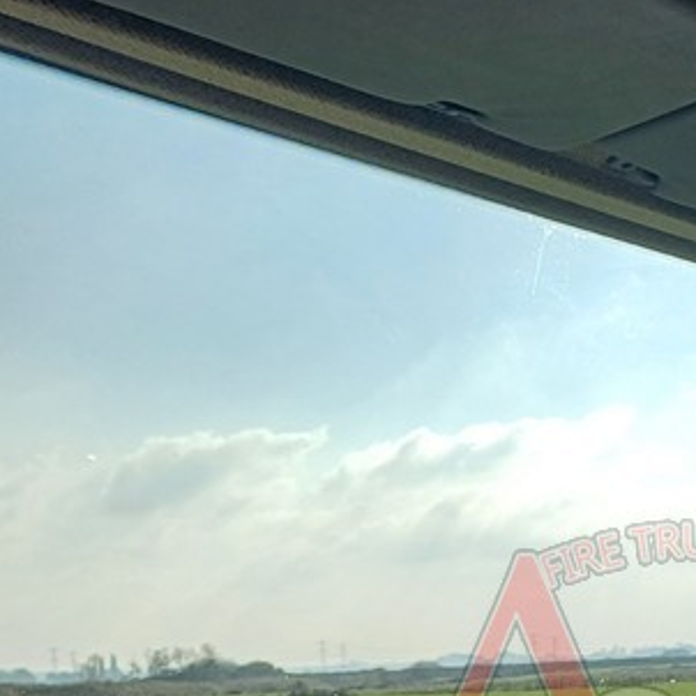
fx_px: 1706
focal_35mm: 75
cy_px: 786
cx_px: 682
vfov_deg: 21.7
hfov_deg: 22.3
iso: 50
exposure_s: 1/1024
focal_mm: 4.65
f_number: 1.8
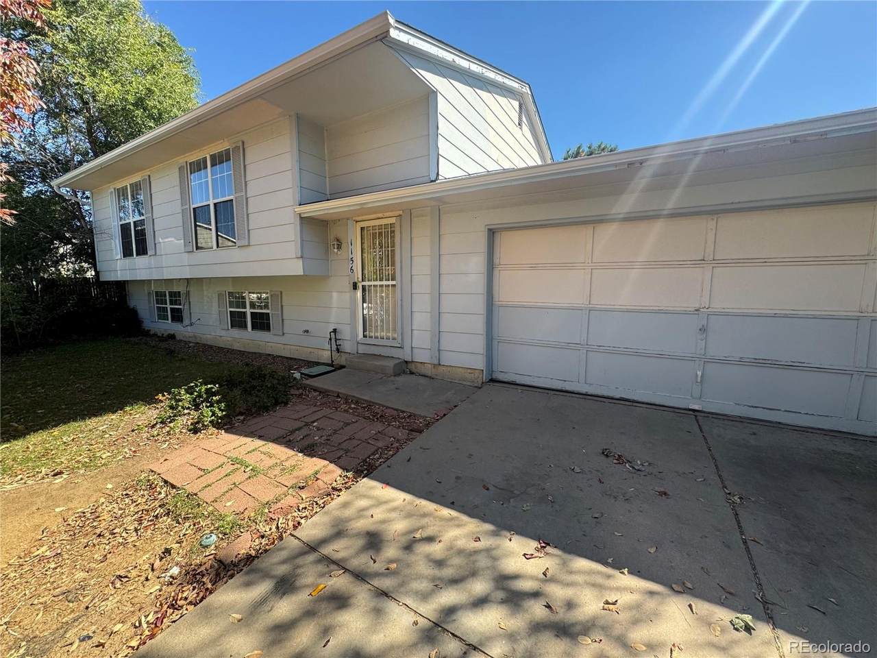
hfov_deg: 102.1
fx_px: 355
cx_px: 438
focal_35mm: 14
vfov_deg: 85.7
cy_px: 329
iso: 40
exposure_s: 1/392
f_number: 2.2
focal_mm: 2.22
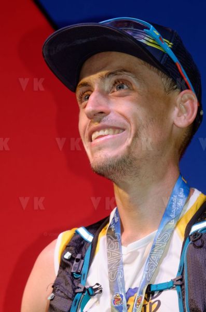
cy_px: 156
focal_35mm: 278
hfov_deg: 4.9
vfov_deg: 7.4
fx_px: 2394
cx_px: 103
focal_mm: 185
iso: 640
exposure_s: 1/80
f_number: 6.3
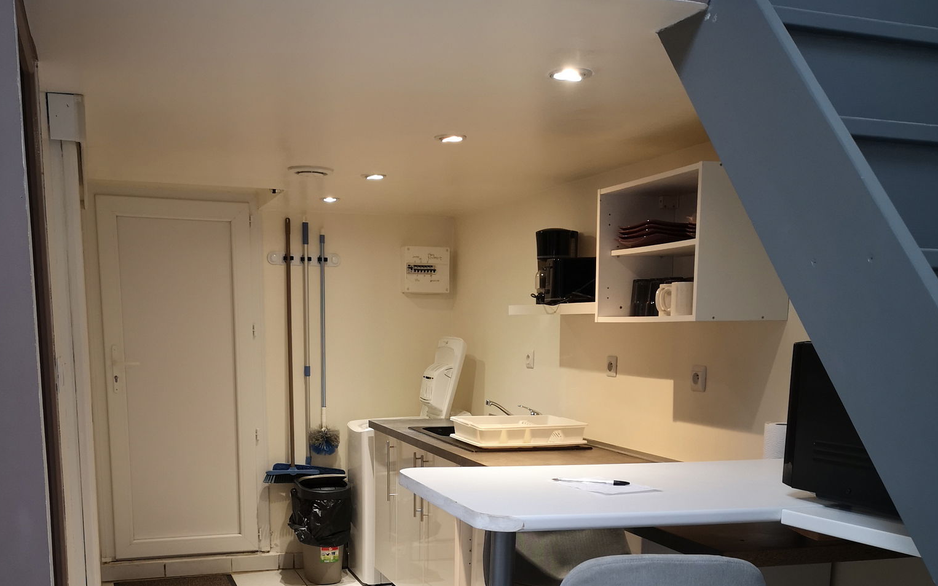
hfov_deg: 49.3
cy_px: 511
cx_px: 453
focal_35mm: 40
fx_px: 1023
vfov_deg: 30.8
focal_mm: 5.58
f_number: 1.8
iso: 125
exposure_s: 1/33.3
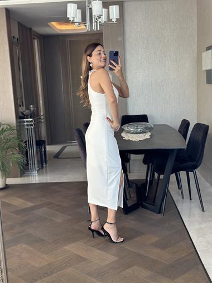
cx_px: 106
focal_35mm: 48
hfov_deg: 30.3
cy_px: 142
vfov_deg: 39.6
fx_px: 392
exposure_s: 1/75
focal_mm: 6.86
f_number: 1.78
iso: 125
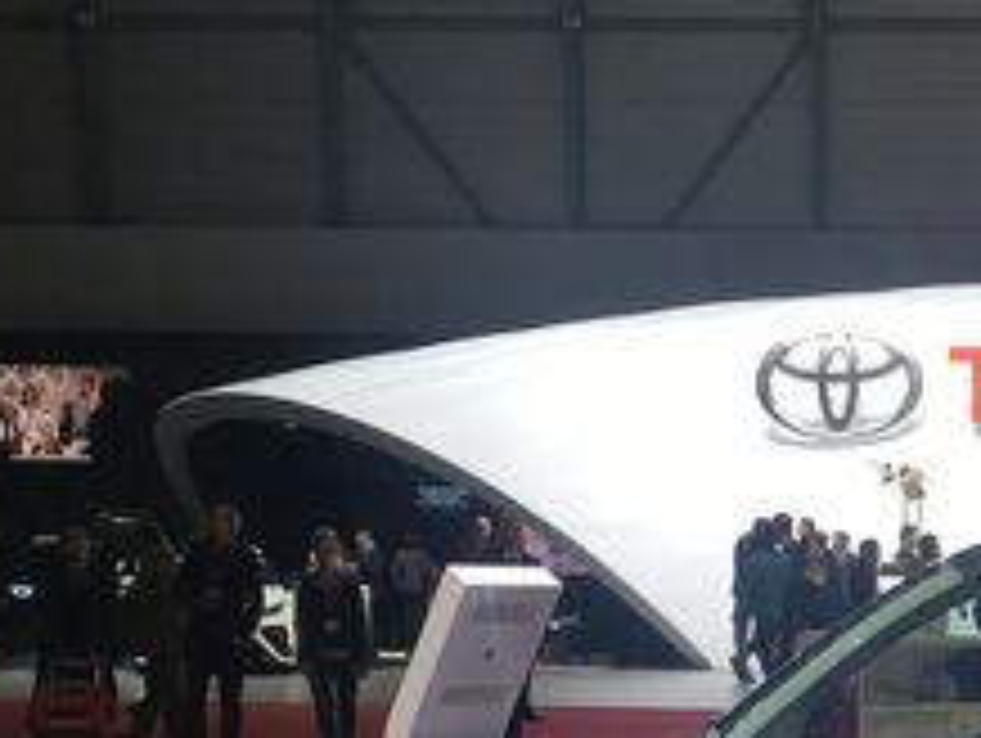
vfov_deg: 16.7
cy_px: 855
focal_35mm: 85
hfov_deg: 22.0
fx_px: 2412
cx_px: 1022
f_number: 2.2
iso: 25
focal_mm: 4.15
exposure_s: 1/137
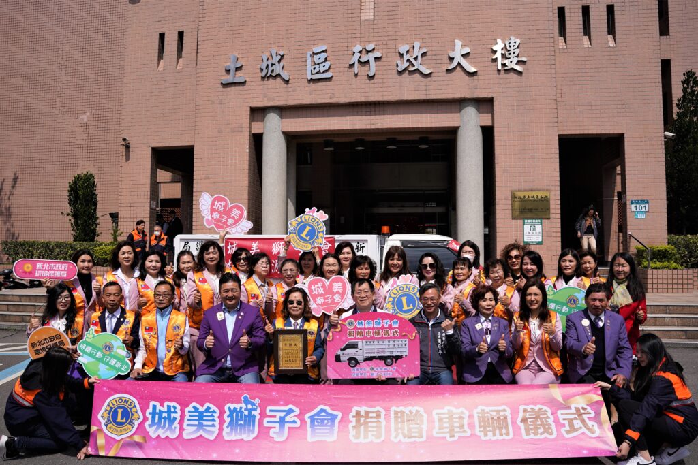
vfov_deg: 46.4
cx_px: 349
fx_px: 543
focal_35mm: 28
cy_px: 232
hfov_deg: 65.5
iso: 160
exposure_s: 1/1250
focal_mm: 28
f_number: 8
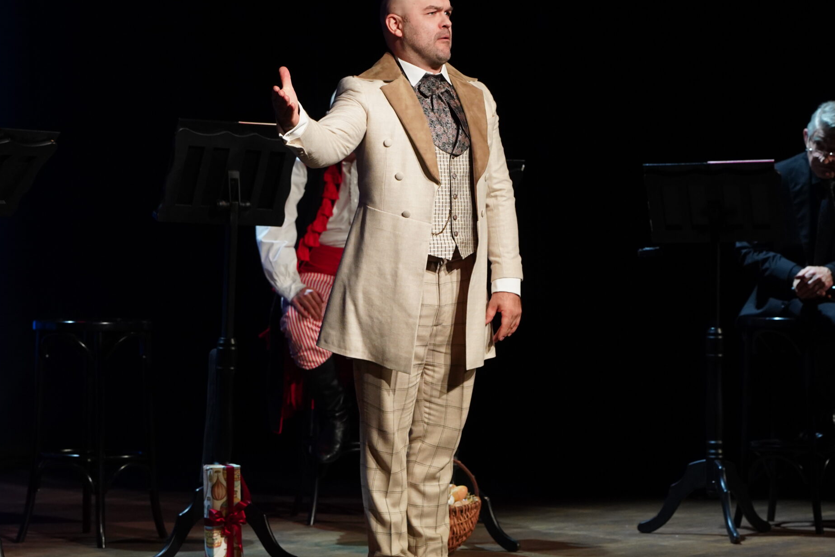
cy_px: 287
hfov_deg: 16.7
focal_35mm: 123
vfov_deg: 11.1
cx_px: 397
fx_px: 2853
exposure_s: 1/250
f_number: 4.5
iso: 3200
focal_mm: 89
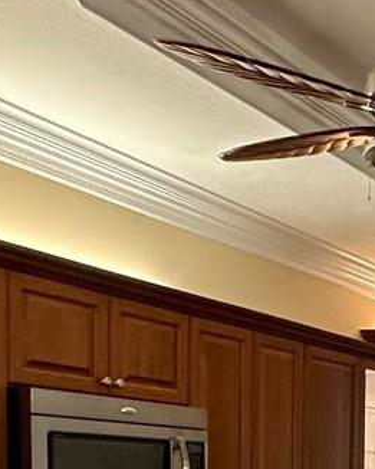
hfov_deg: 19.4
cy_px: 550
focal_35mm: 67
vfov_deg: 25.6
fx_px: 929
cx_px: 591
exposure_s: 1/60
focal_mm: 2.22
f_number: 2.2
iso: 250
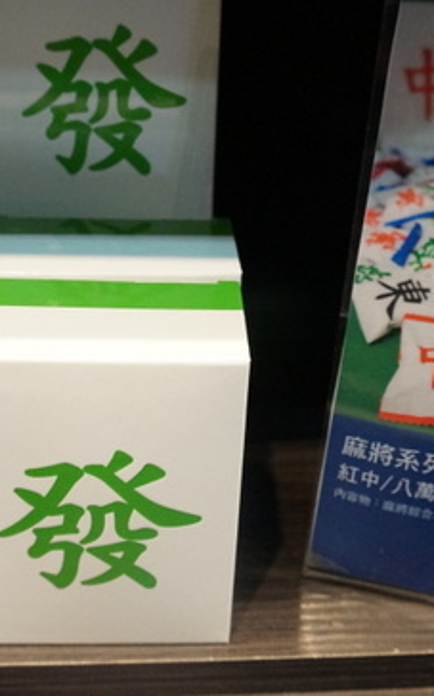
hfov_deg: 29.8
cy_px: 328
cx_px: 239
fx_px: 815
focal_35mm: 43
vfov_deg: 46.2
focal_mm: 16
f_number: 5
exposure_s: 1/60
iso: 3200
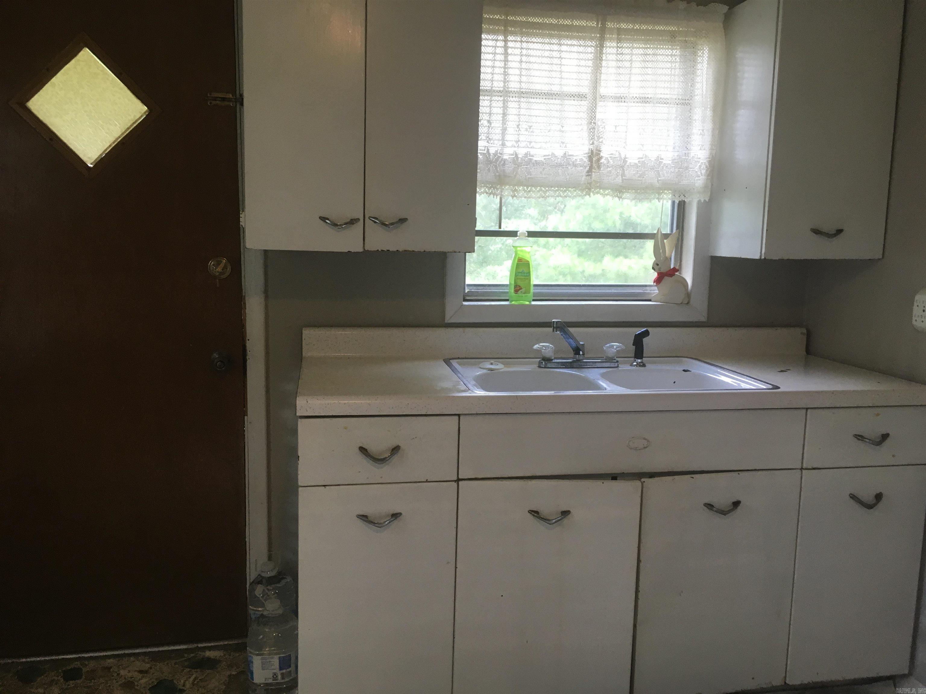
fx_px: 776
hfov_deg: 61.7
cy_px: 347
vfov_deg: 48.2
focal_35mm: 29
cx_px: 463
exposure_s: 1/30
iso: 40
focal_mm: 4.15
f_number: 2.2
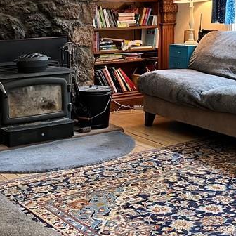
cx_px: 97
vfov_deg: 24.5
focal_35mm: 70
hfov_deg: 24.6
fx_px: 540
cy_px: 79
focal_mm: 5.1
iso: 200
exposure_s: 1/60
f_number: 1.6
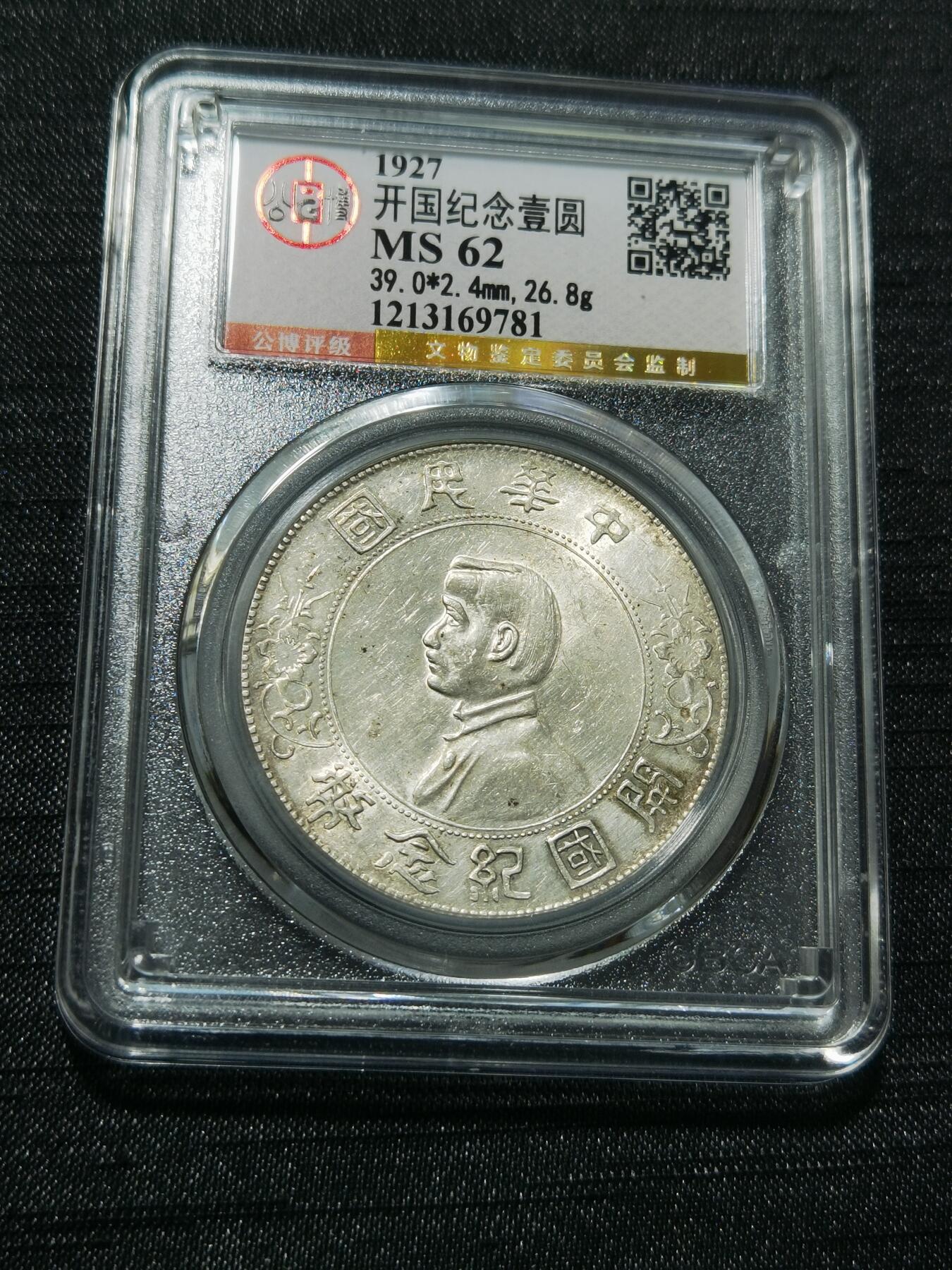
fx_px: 2127
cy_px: 635
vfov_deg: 33.2
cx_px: 476
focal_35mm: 58
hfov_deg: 25.2
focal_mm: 6.67
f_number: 1.9
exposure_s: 1/106
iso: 50
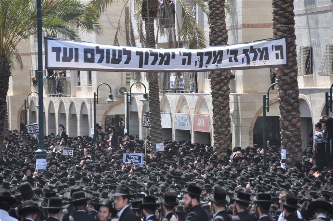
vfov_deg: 5.4
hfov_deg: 8.1
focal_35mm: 255
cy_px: 110
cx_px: 166
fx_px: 2356
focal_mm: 170
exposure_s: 1/500
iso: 280
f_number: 5.6
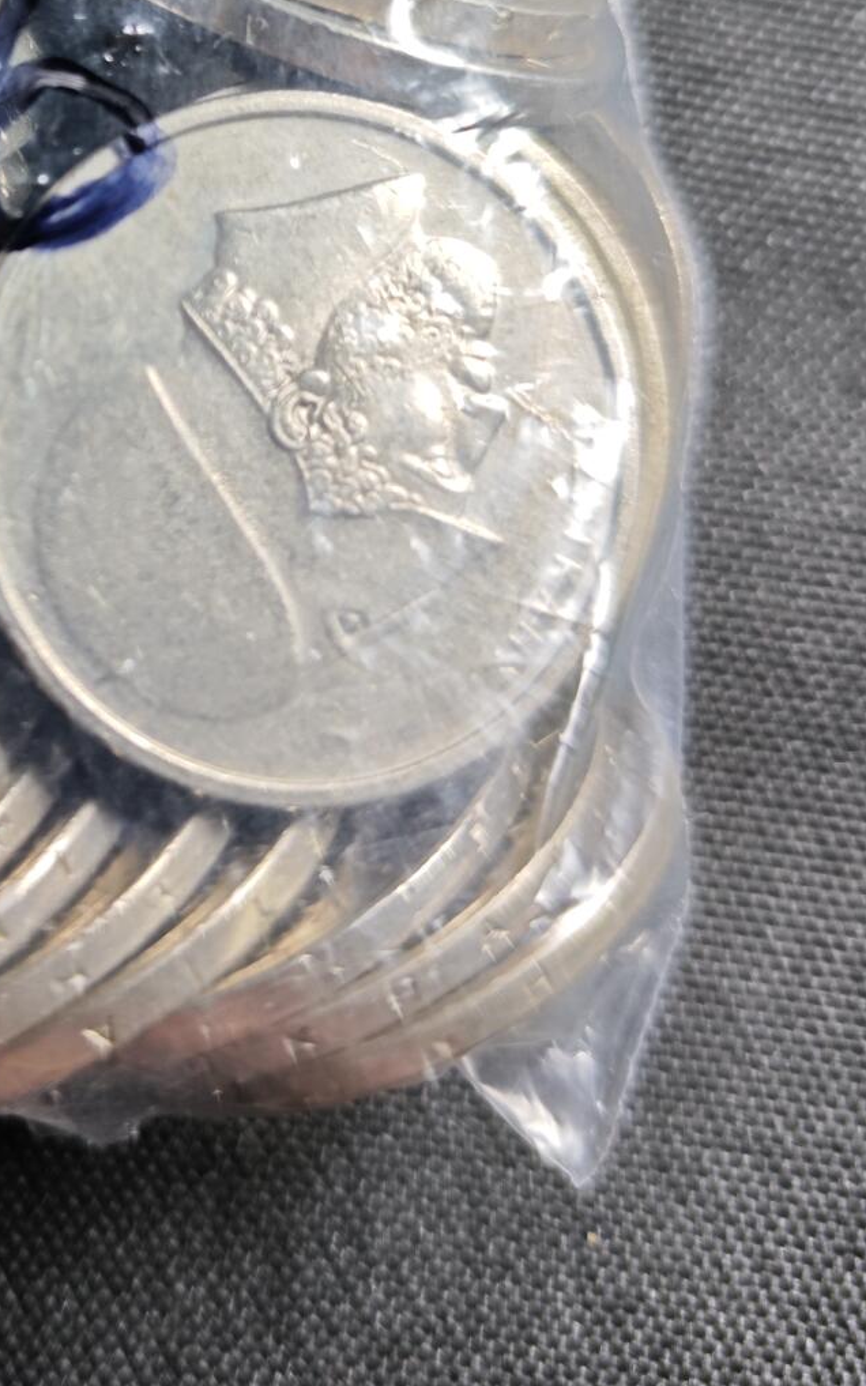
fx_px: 1700
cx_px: 11
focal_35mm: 45
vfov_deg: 42.2
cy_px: 259
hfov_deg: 27.1
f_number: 1.6
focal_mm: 5.84
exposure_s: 1/50
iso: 100
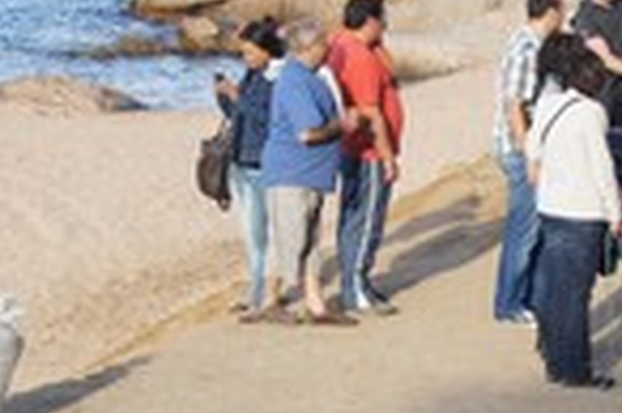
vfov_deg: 8.3
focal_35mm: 166
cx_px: 758
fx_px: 2858
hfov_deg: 12.1
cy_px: 189
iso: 100
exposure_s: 1/125
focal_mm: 35
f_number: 6.3
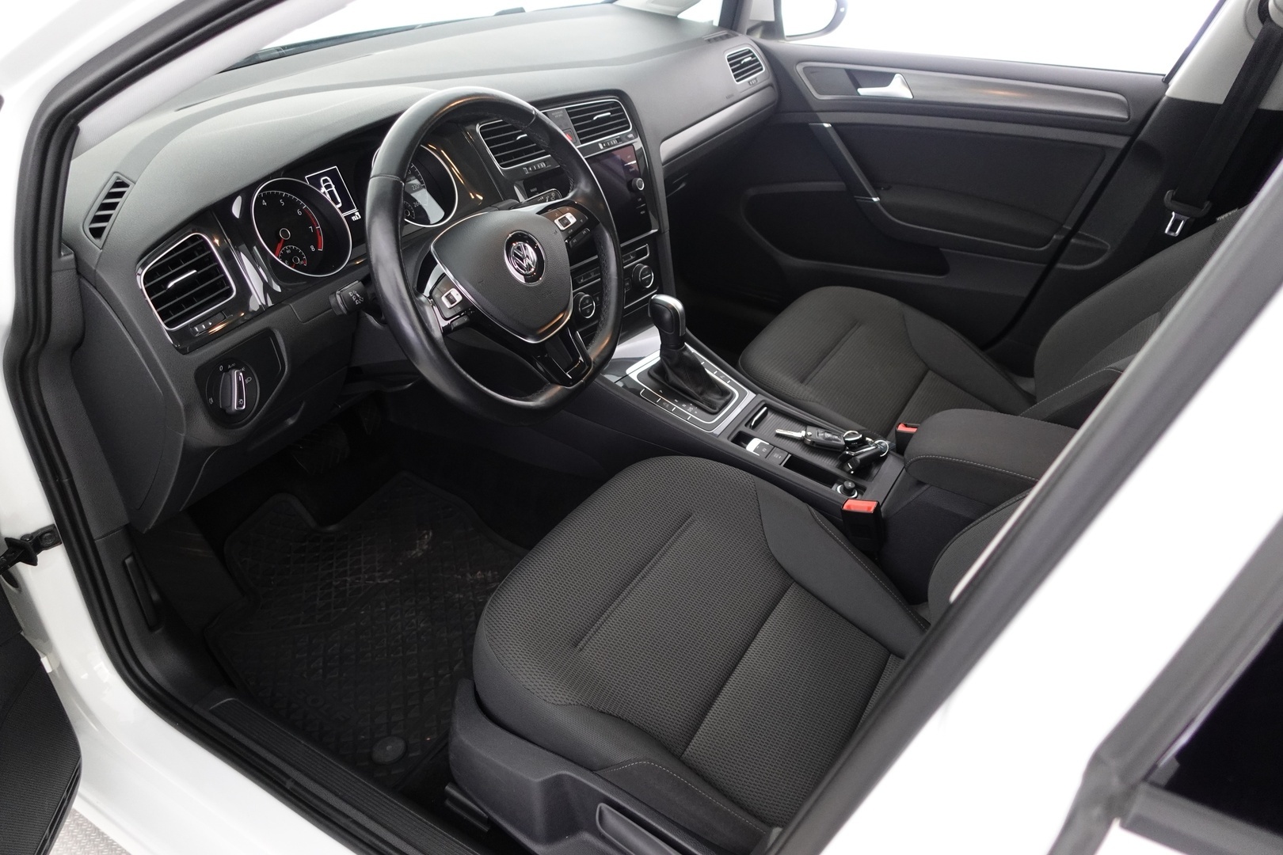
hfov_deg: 73.7
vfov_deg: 53.1
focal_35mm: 24
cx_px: 642
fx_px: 855
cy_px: 428
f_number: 1.8
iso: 800
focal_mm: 9.4
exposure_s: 1/25
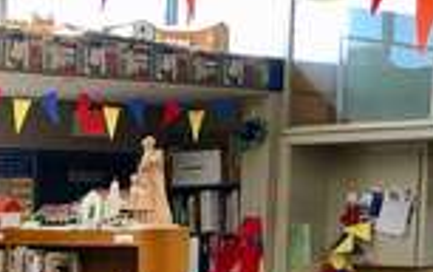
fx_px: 1524
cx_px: -168
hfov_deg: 15.2
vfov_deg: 9.8
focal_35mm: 129
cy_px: 434
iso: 32
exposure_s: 1/30
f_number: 1.8
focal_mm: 4
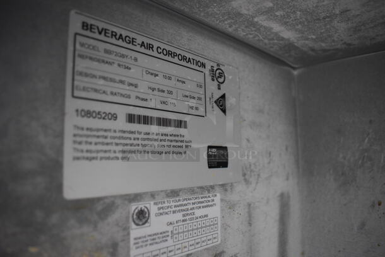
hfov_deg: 67.3
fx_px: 289
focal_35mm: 27
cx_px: 192
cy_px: 128
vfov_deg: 48.0
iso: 1600
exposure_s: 1/60
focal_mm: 18
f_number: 4
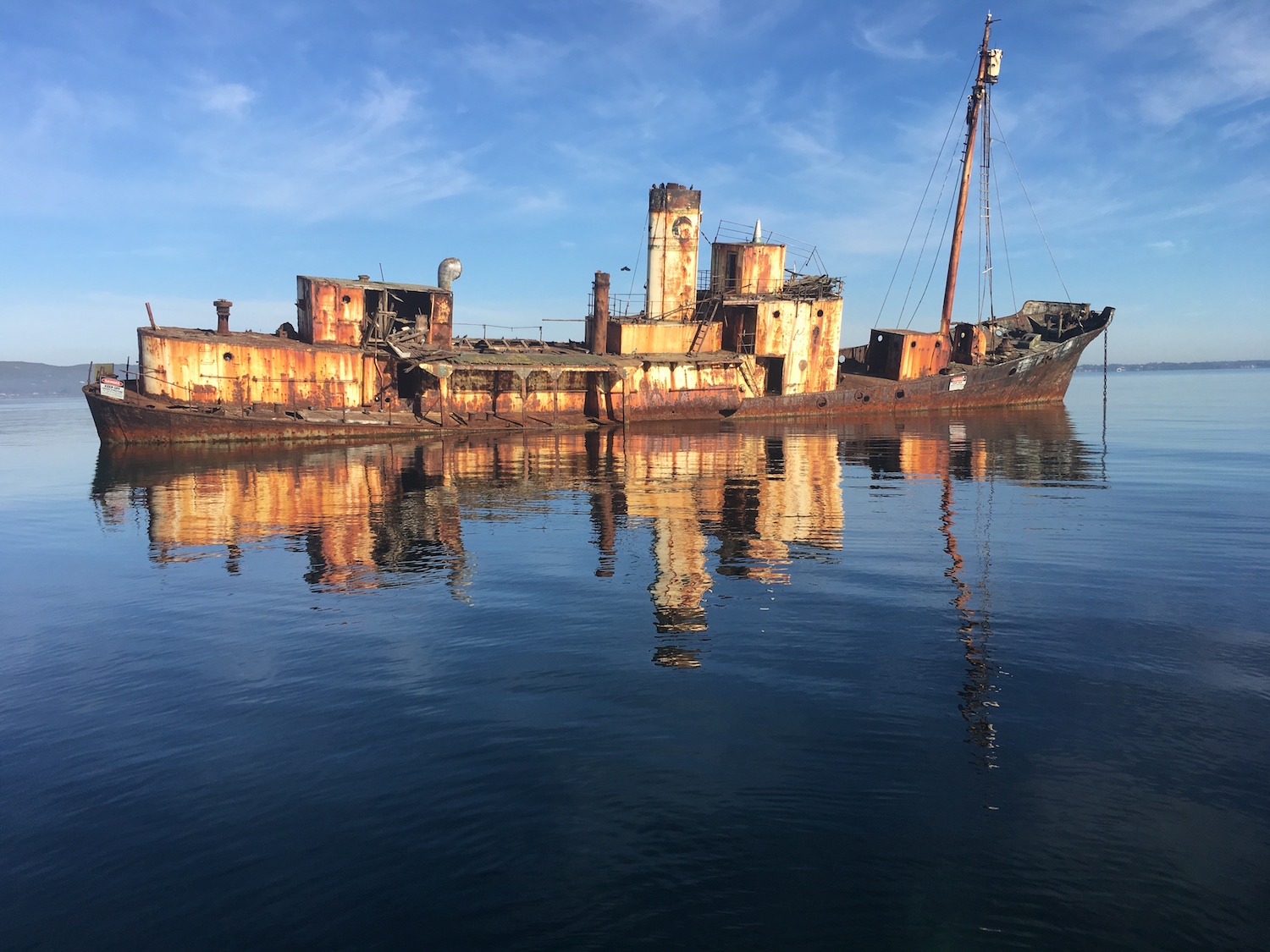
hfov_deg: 61.7
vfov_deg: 48.2
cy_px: 476
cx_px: 635
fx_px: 1064
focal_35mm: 29
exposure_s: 1/1282
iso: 25
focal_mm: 4.15
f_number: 2.2
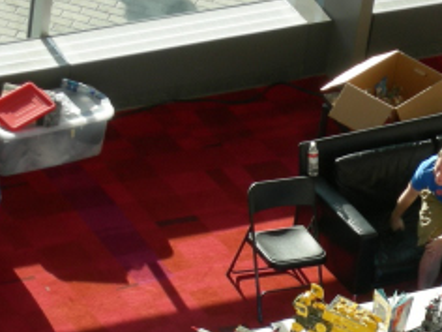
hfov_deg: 6.6
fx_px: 3805
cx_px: 506
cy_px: 296
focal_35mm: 298
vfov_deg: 5.0
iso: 64
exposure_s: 1/86.7
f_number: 4.8
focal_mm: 23
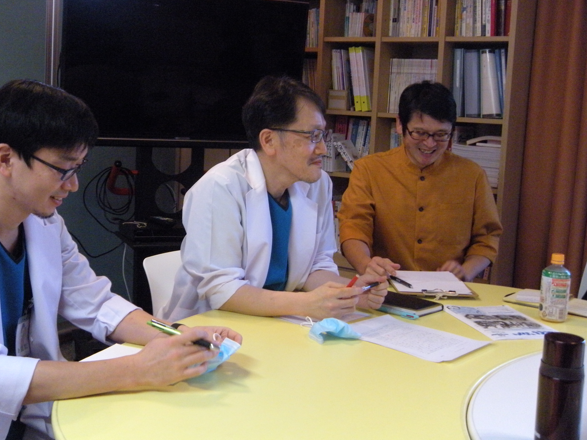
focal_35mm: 50
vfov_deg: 29.1
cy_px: 197
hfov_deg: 38.2
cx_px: 267
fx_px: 848
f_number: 4
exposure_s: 1/46.2
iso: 400
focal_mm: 7.4
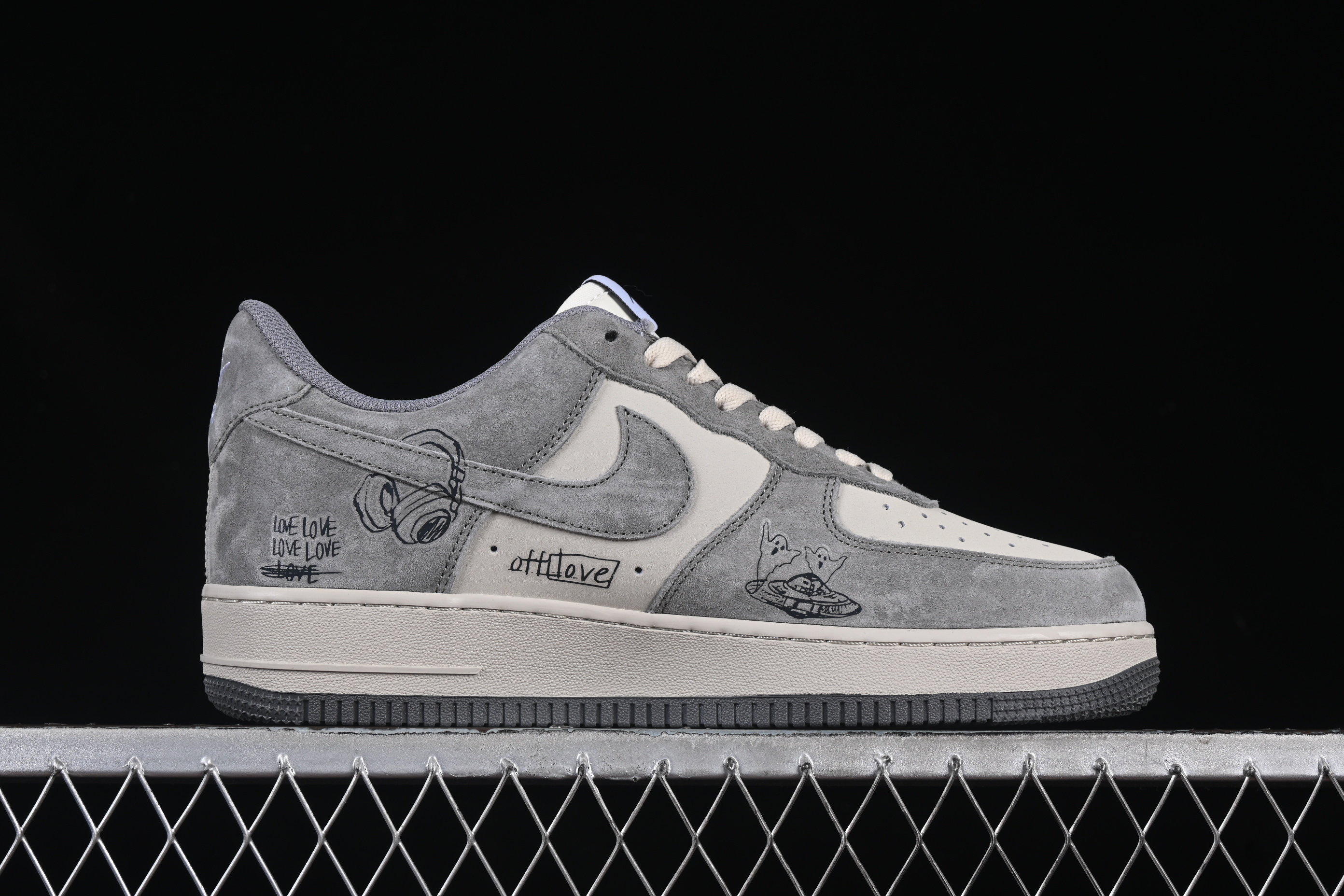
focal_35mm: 75
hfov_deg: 27.0
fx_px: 2800
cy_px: 448
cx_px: 672
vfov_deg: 18.2
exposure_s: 1/80
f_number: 8
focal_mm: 50
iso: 160
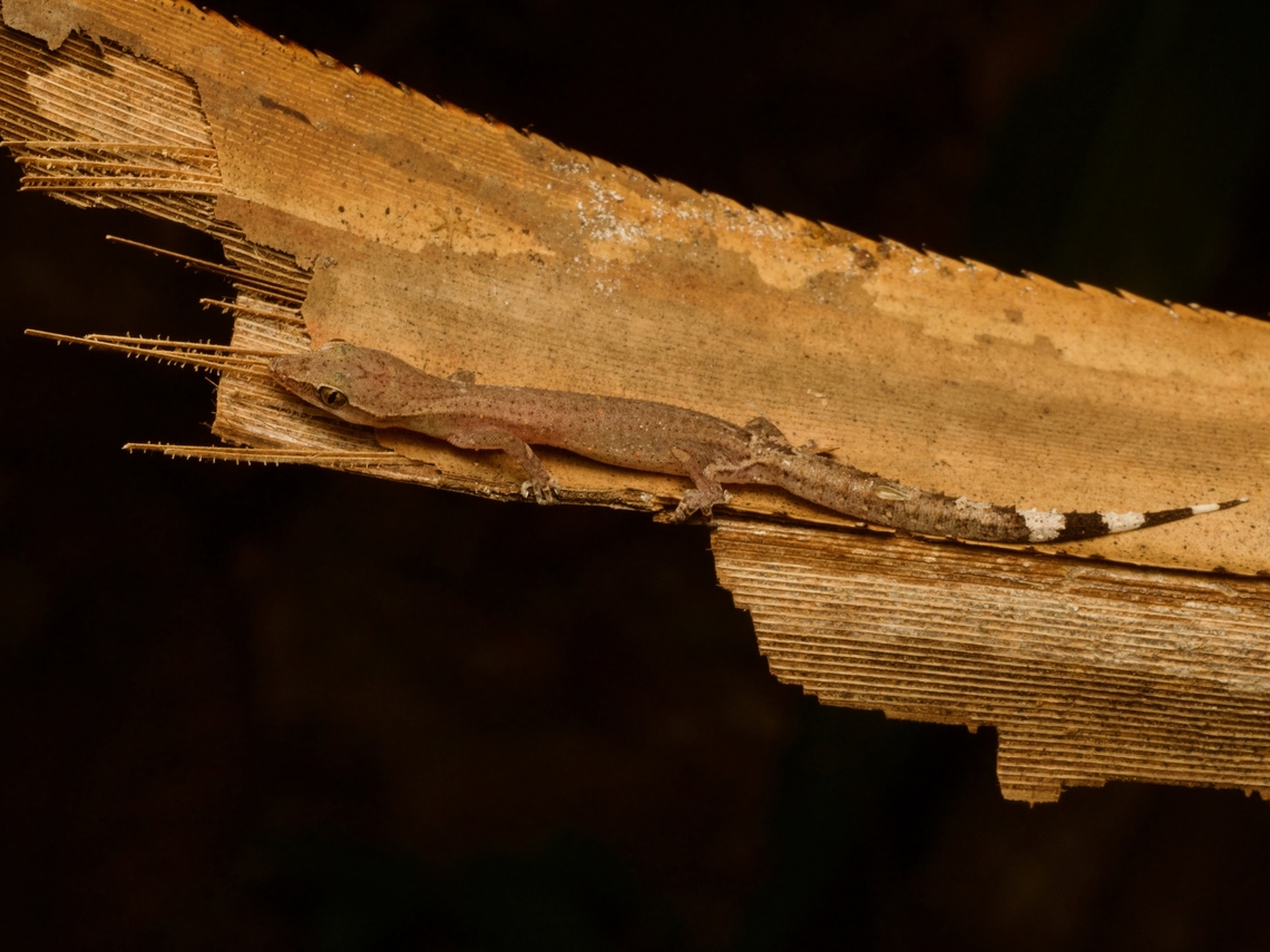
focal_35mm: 120
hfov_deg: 16.4
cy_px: 476
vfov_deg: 12.3
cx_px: 635
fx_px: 4403
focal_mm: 60
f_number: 16
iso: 400
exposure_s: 1/60
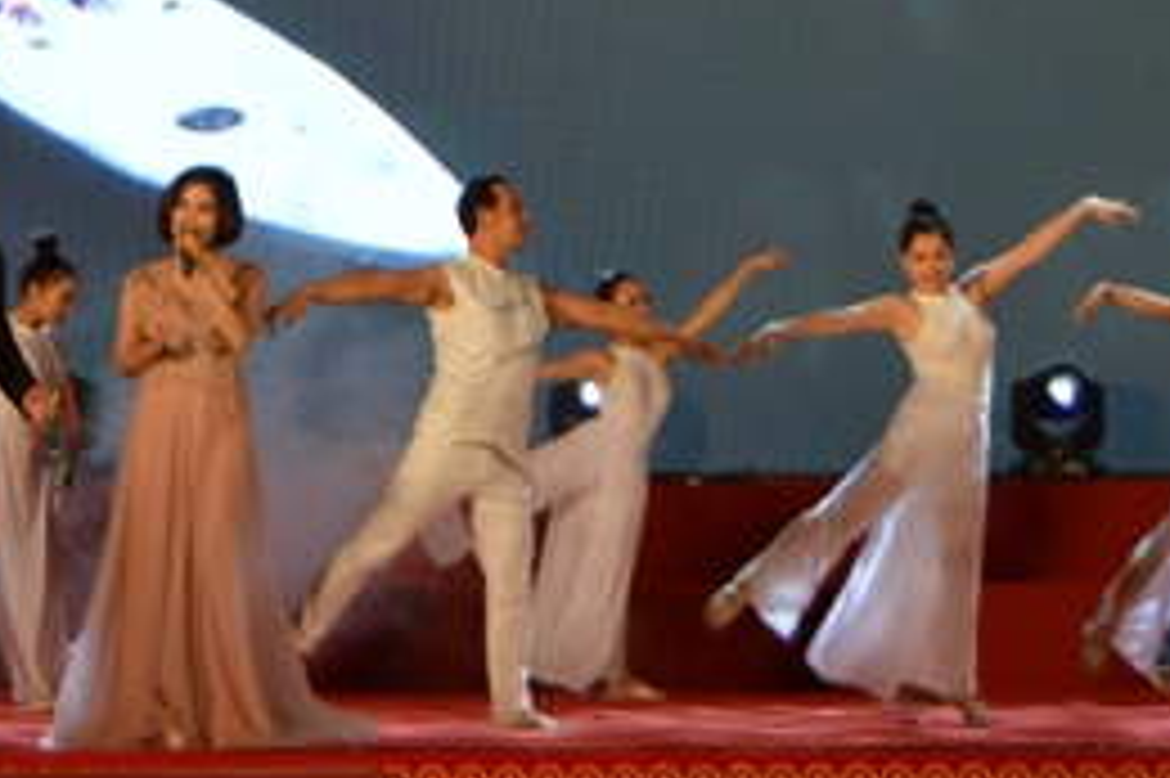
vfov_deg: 6.7
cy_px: -252
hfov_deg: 10.1
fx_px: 6593
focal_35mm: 203
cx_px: 158
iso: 400
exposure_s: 1/125
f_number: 5.6
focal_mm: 48
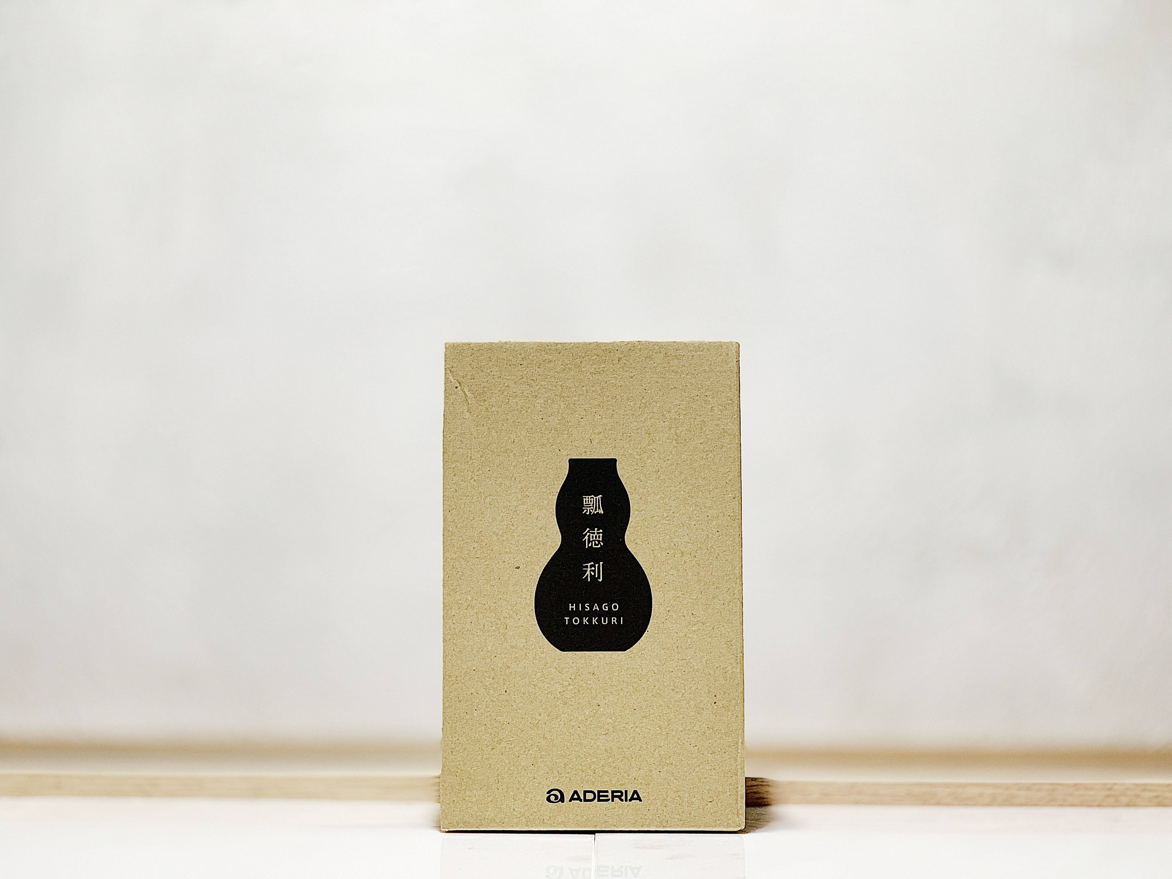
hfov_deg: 36.8
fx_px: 1761
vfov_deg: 28.0
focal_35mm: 52
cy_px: 440
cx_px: 586
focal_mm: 6
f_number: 2.4
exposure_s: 1/74
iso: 125
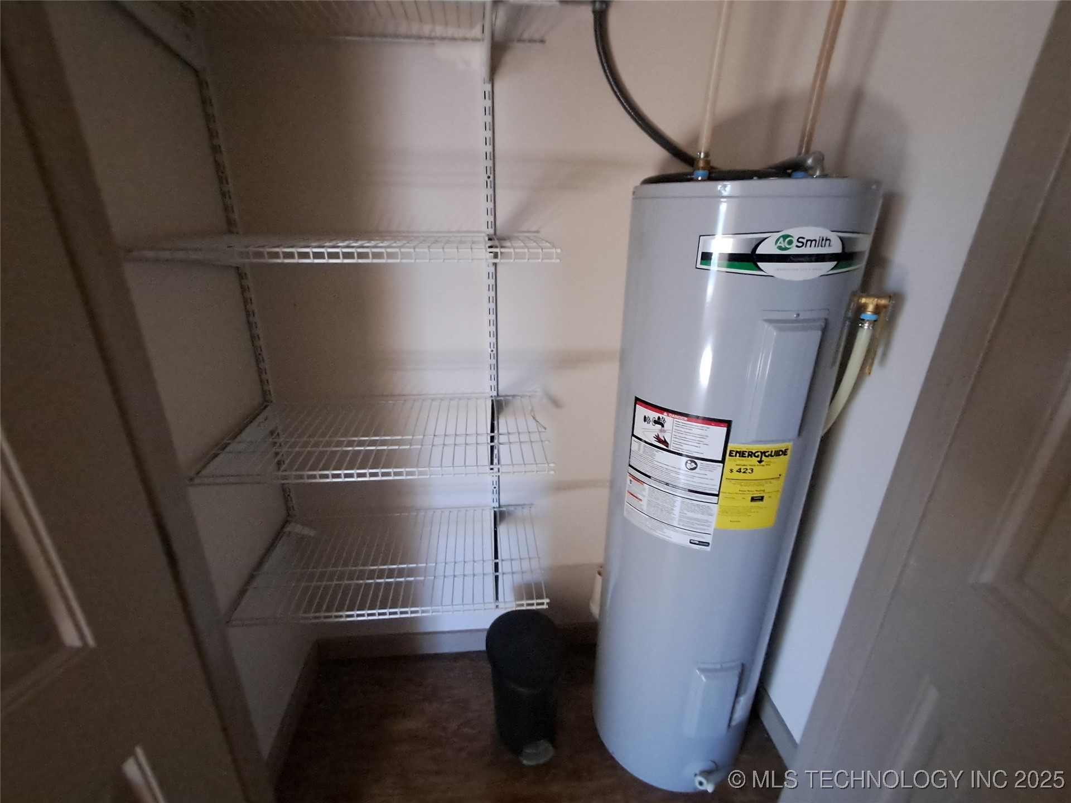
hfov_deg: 94.5
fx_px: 495
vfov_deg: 78.1
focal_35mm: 16
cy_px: 402
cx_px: 536
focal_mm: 1.64
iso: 640
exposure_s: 1/20
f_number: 2.2
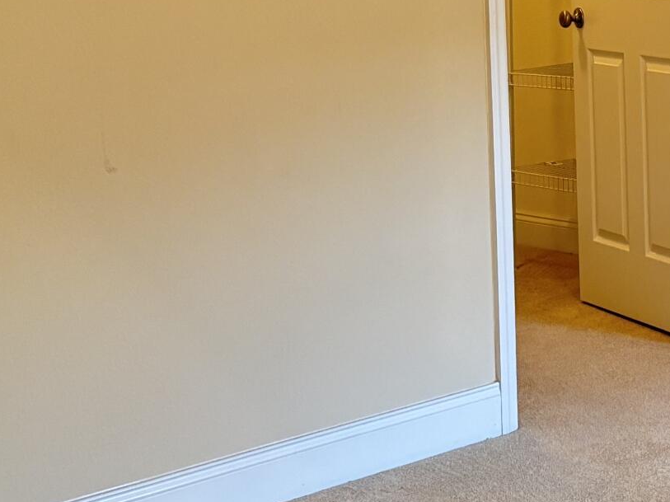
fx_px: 1857
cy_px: -72
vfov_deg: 15.0
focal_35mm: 96
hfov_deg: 18.2
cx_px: 1009
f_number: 1.6
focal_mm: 5.96
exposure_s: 1/60
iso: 200
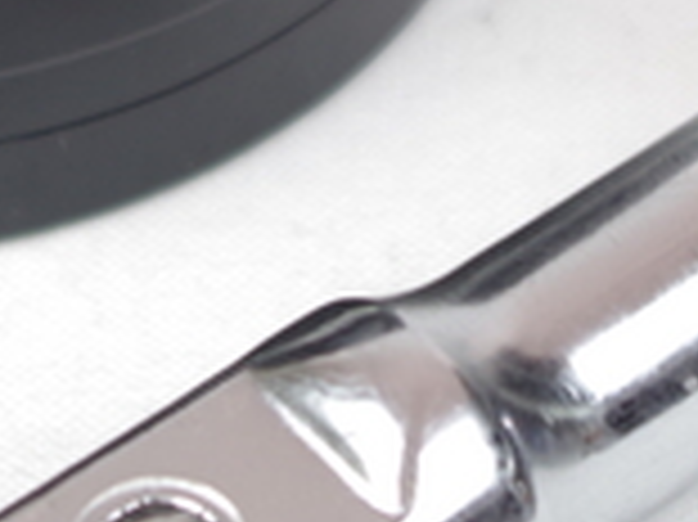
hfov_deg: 5.5
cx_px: 27
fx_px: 7213
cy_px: -243
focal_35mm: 358
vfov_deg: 4.1
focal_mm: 40
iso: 100
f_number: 5
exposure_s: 1/13
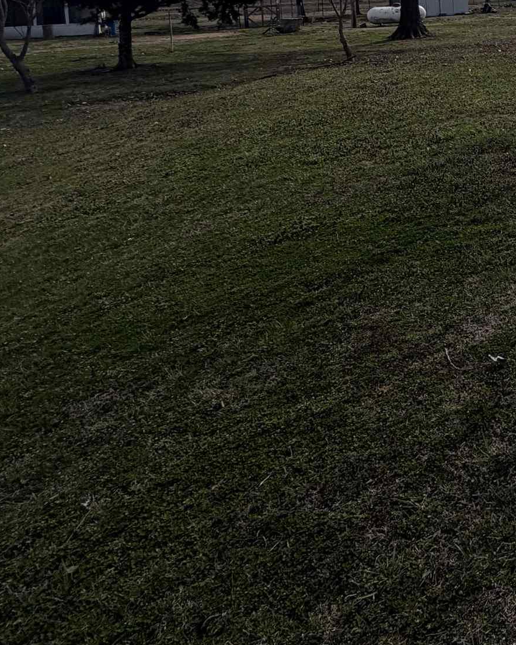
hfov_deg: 28.0
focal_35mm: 38
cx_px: 753
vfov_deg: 41.9
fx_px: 725
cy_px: 7
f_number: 2.2
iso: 20
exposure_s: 1/2237
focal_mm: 2.22
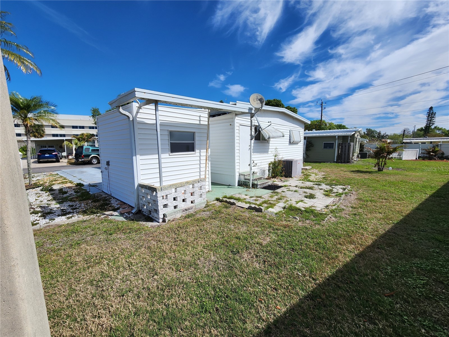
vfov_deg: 89.9
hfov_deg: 106.2
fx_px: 169
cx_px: 224
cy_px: 168
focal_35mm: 13
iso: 50
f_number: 2.2
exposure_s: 1/3126
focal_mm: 2.2
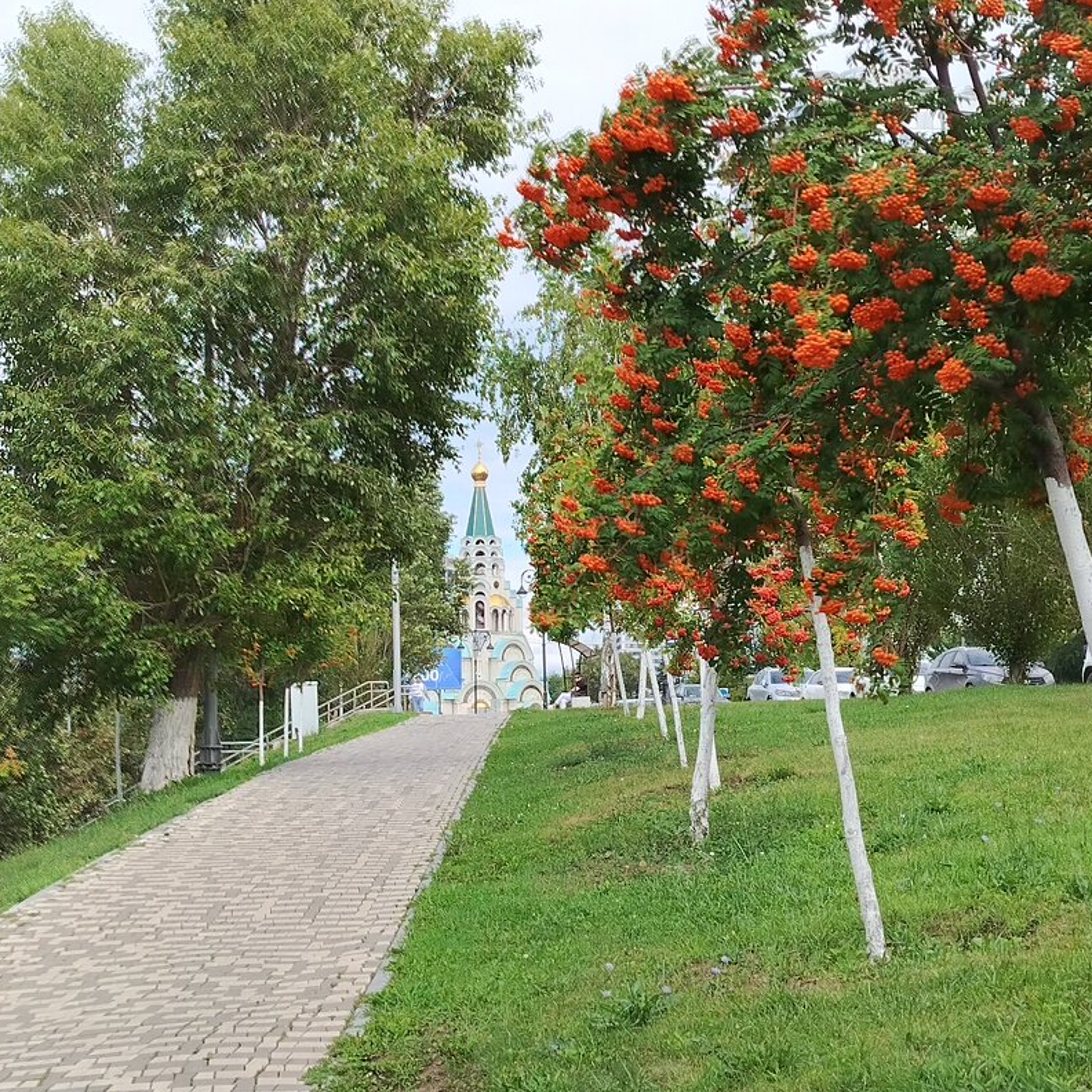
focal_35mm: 56
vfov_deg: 30.6
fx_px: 1999
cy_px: 545
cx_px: 434
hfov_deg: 30.5
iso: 100
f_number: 1.75
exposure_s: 1/798
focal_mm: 5.25
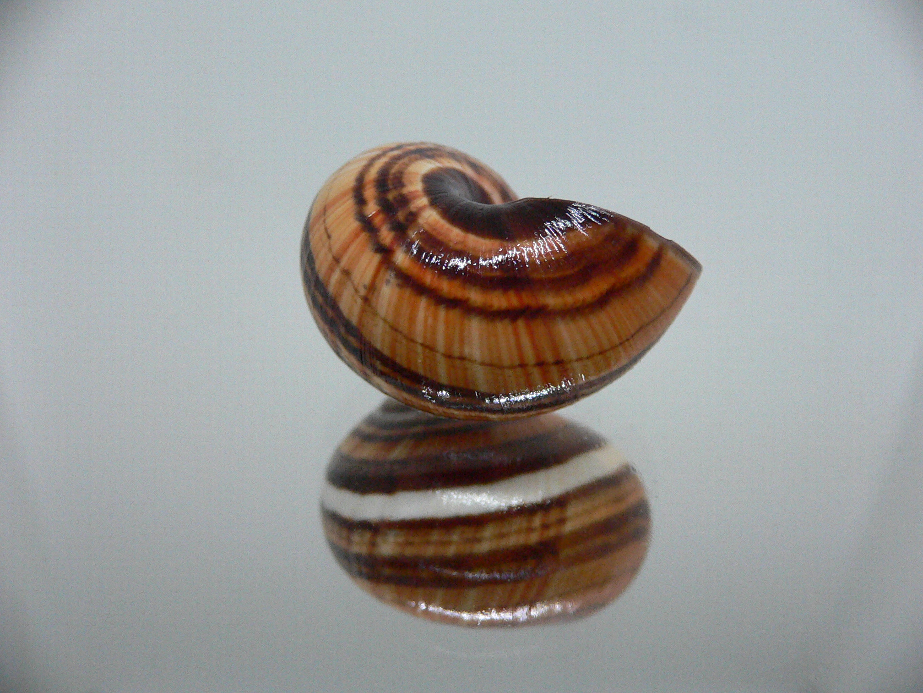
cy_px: 346
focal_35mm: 35
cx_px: 462
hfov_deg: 52.6
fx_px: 933
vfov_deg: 40.7
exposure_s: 1/50
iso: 200
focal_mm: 4.6
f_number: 2.8
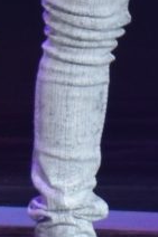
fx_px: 16707
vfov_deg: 0.8
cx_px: -177
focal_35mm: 2534
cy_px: -168
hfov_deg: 0.5
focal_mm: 175
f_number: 5.3
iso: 800
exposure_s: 1/125
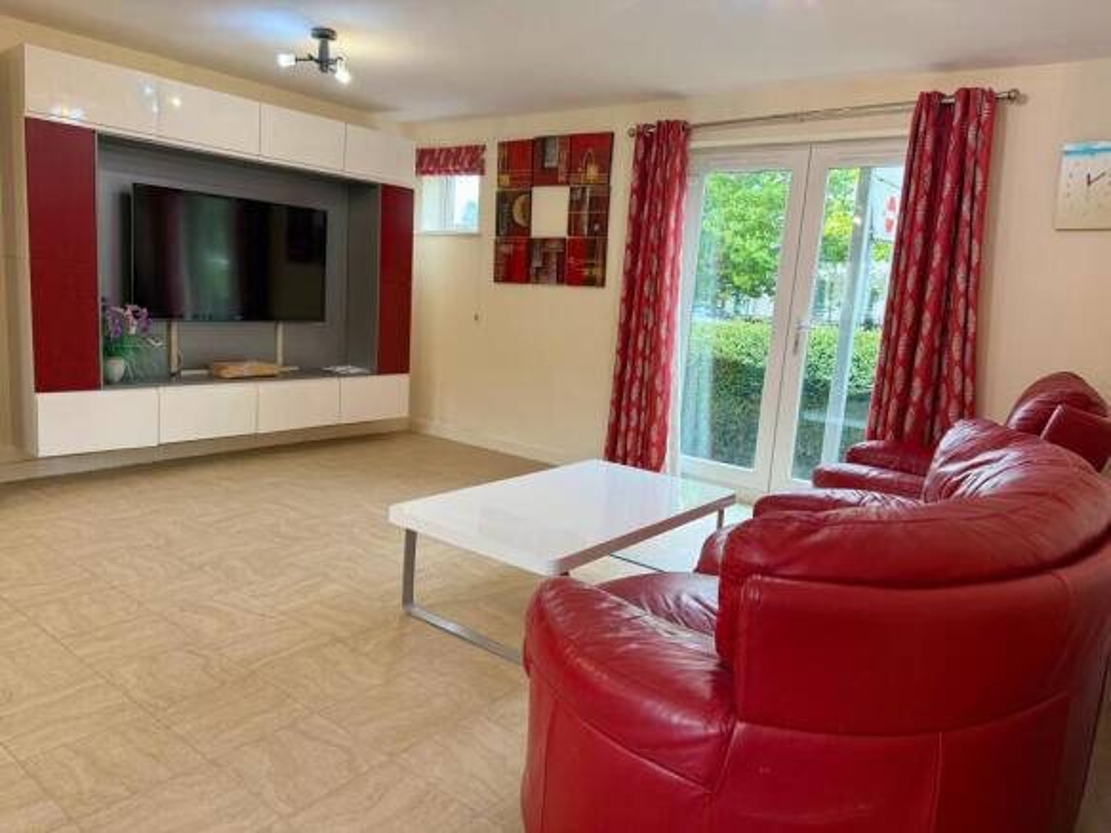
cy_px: 416
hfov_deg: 71.6
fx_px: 770
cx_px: 556
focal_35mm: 24
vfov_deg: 56.8
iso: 200
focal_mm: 6.76
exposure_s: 1/100
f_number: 1.78
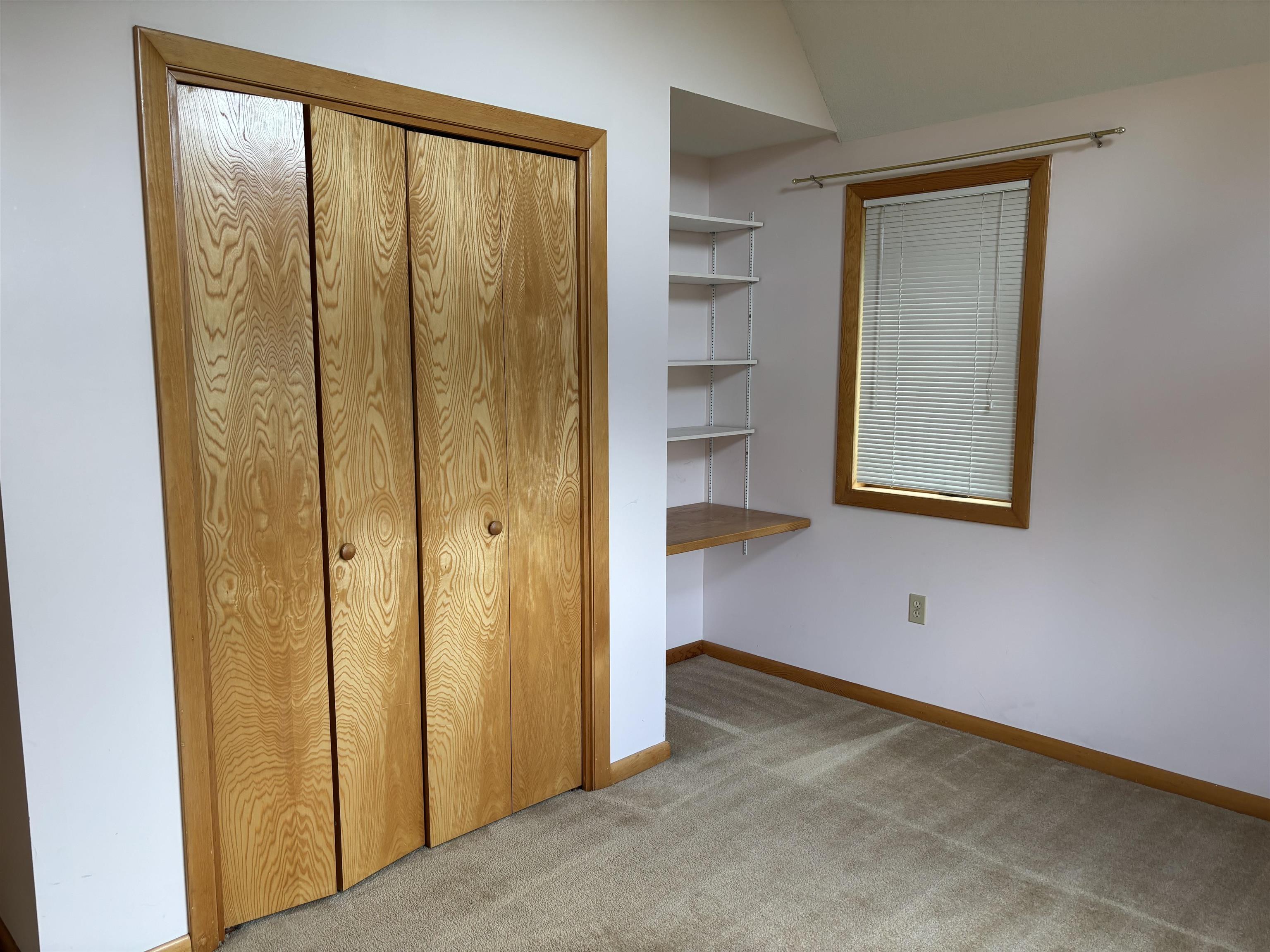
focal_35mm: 26
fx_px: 954
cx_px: 635
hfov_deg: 67.3
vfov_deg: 53.1
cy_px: 476
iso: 64
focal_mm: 5.96
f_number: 1.6
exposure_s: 1/120
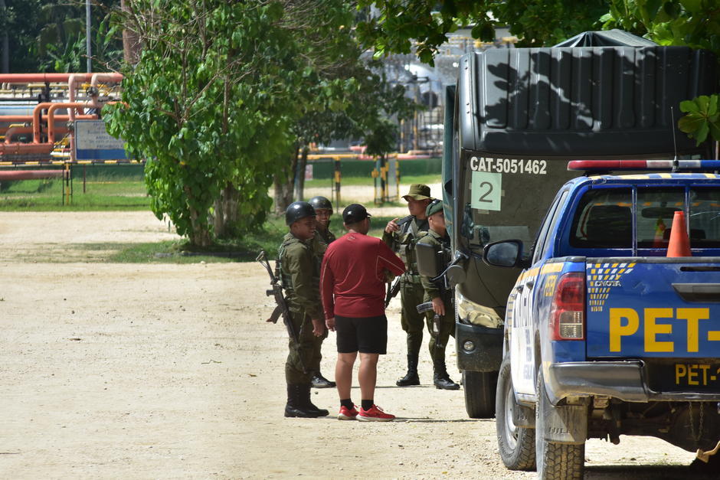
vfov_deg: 3.8
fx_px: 7201
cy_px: 240
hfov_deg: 5.7
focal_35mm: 360
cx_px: 360
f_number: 8
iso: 250
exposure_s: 1/500
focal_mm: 240
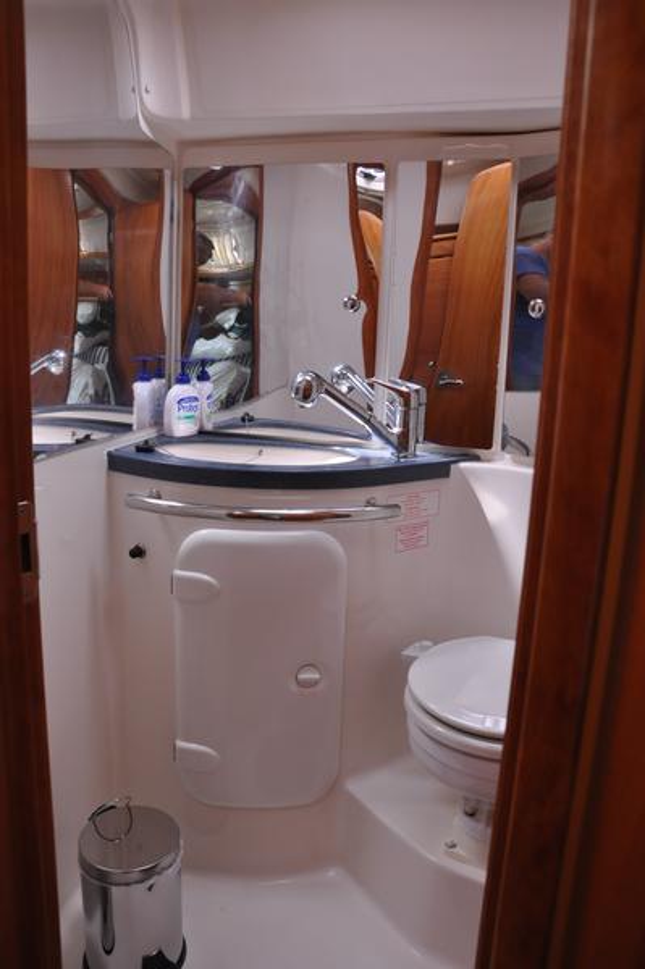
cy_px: 484
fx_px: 727
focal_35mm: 27
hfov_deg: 47.9
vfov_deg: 67.4
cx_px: 322
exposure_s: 1/100
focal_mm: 18
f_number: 5
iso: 800
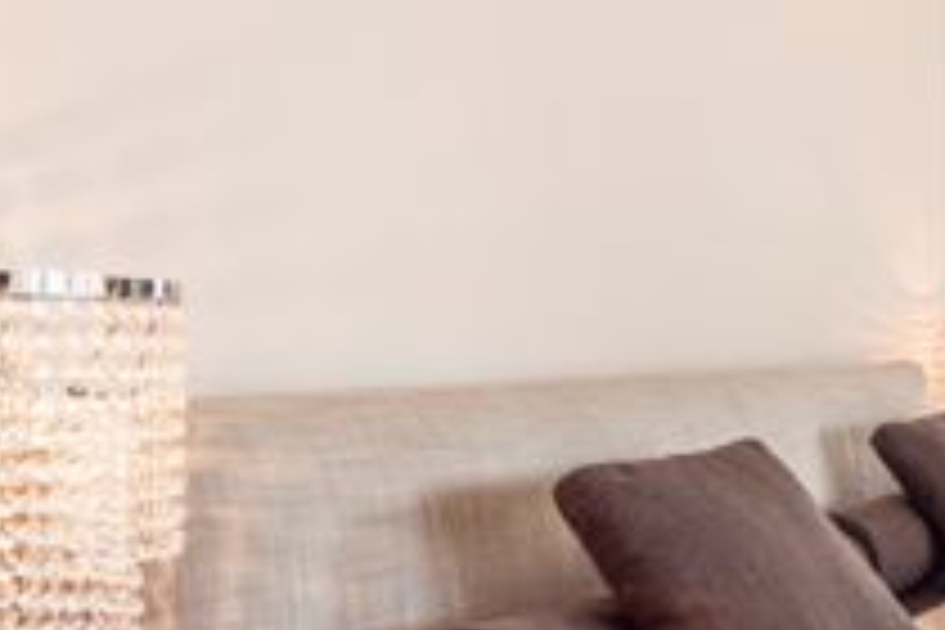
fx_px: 1234
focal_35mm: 47
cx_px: 1285
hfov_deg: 30.8
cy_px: 328
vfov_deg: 28.6
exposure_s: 1/60
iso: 100
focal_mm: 14
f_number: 5.6
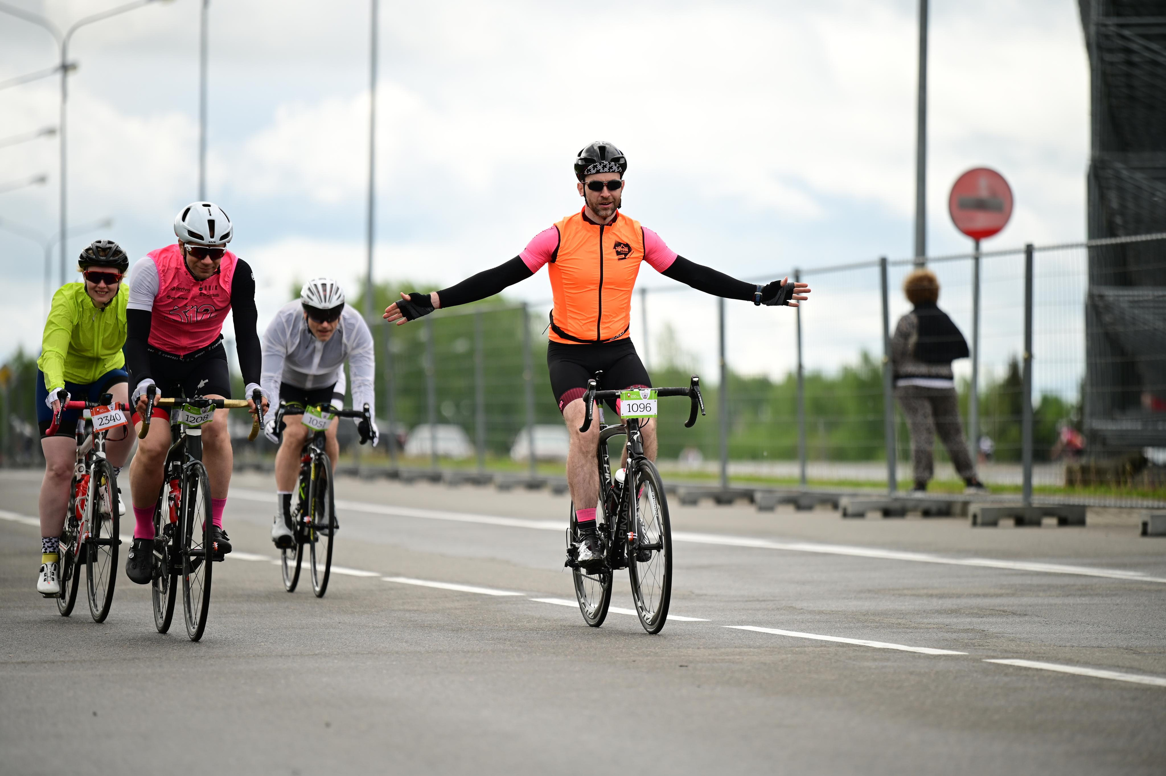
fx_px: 6474
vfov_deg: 6.9
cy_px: 388
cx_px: 583
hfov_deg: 10.3
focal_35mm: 200
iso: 200
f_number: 2.8
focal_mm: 200
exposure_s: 1/1600
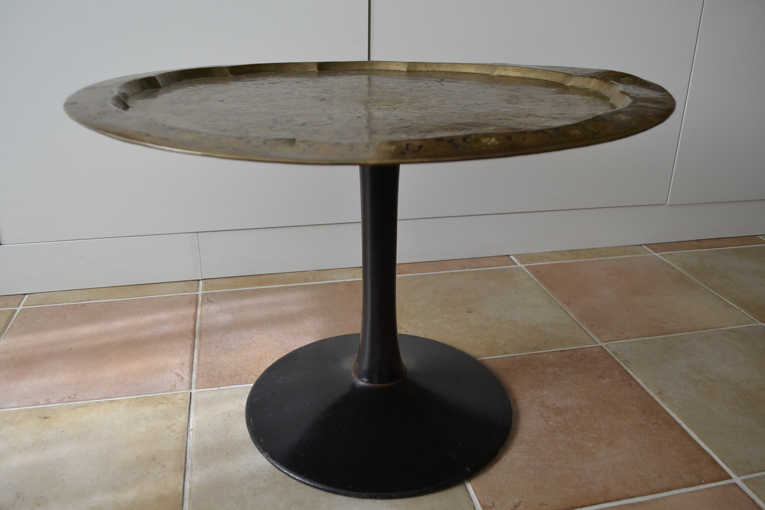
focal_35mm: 30
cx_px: 382
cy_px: 255
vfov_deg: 43.6
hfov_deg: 61.9
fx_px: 637
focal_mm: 20
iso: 400
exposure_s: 1/100
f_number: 5
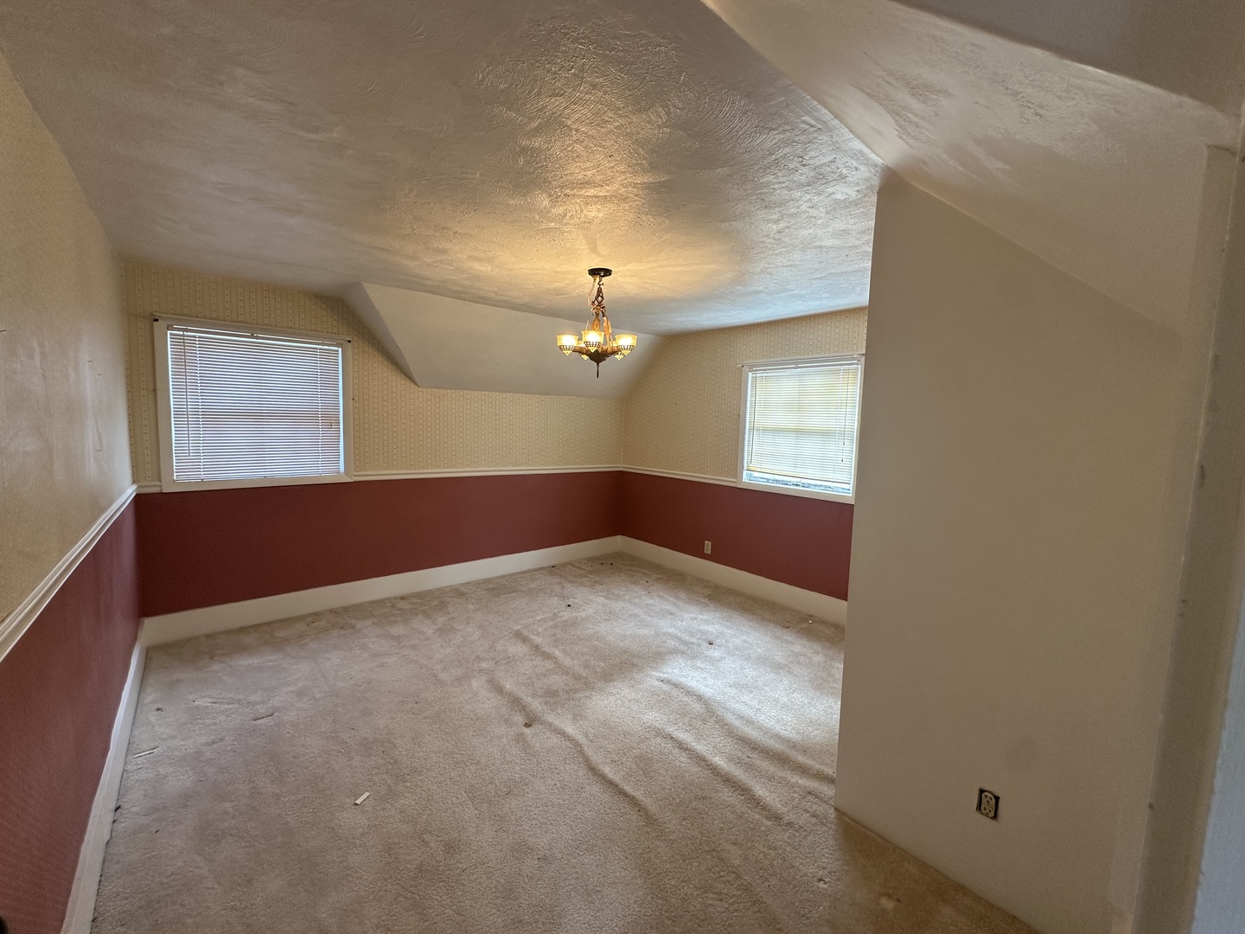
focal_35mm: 14
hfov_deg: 102.1
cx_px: 622
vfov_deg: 85.7
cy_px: 467
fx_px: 504
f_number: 2.2
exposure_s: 1/60
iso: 160
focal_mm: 2.22
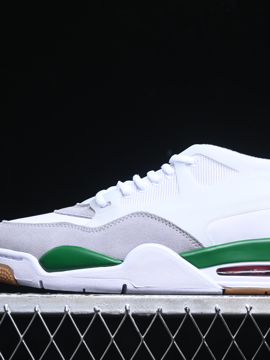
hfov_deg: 13.6
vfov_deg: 18.0
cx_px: 163
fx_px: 1134
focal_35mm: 109
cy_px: 181
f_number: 6.3
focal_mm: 50
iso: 160
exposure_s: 1/60
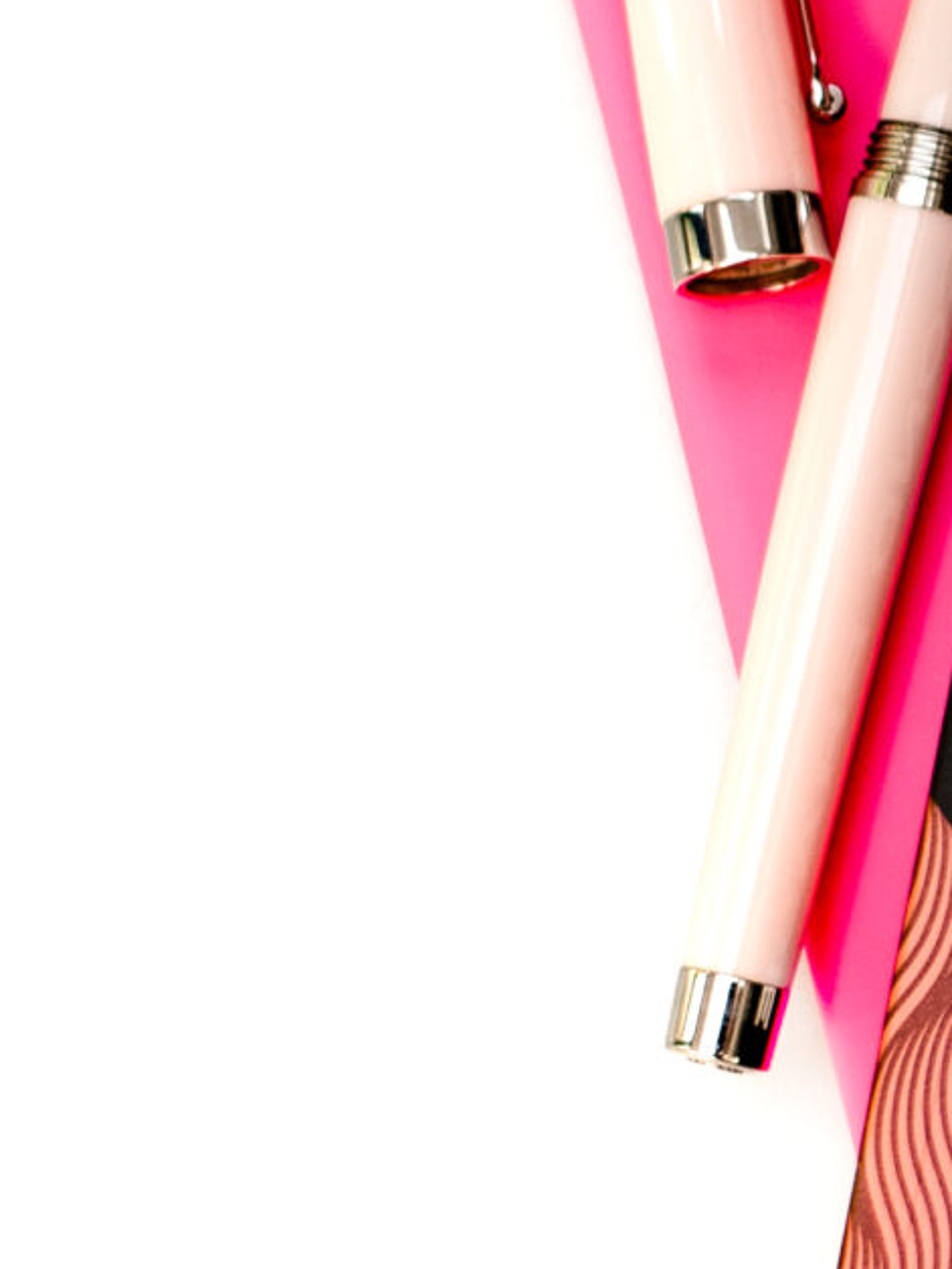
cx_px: 2048
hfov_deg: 7.2
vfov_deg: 10.1
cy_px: 762
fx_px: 7180
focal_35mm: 196
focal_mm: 50
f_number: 3.2
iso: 250
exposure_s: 1/250
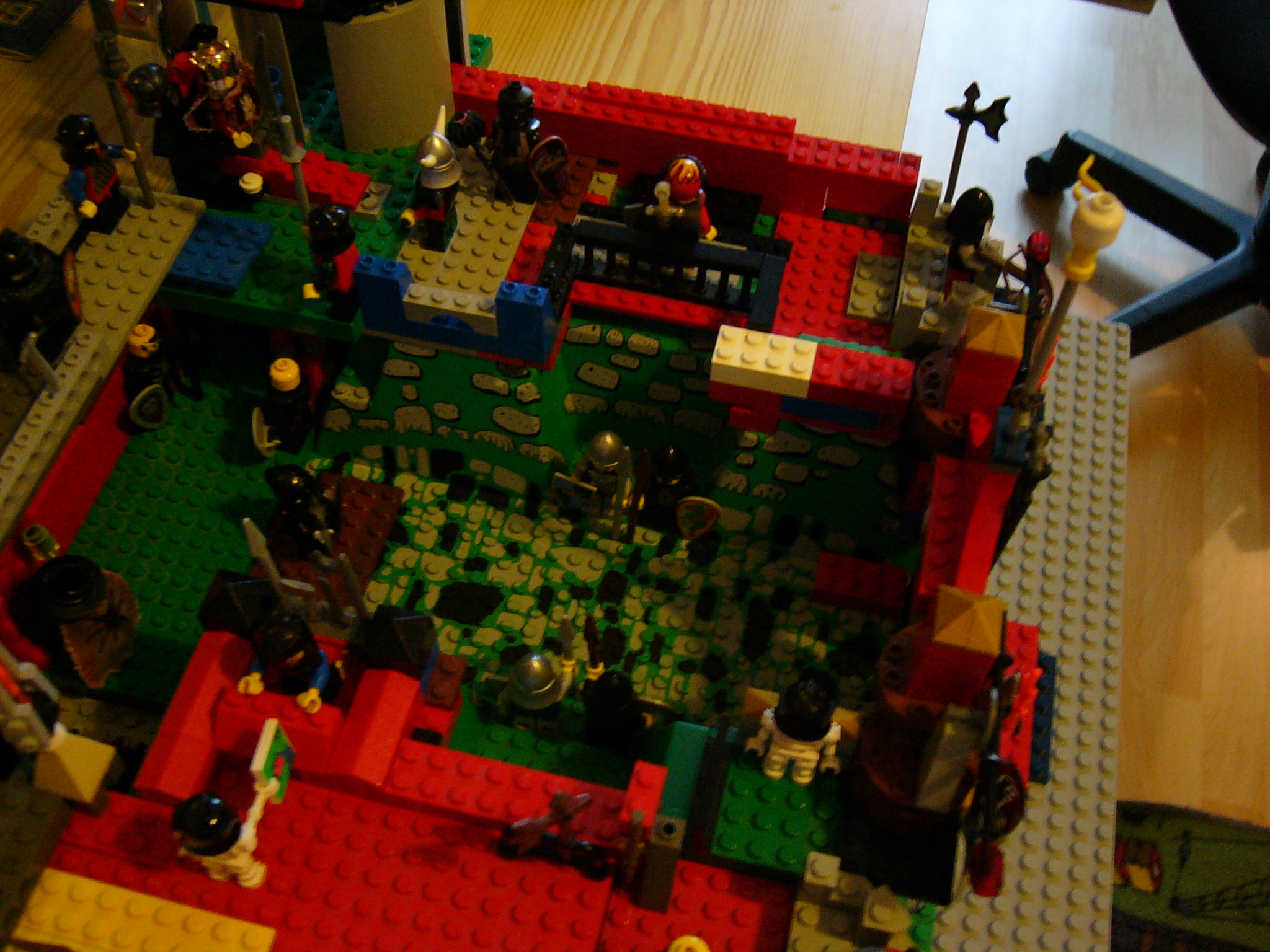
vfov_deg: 40.7
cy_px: 476
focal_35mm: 35
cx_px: 635
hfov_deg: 52.6
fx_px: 1284
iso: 200
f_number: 2.8
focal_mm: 5.8
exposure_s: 1/8
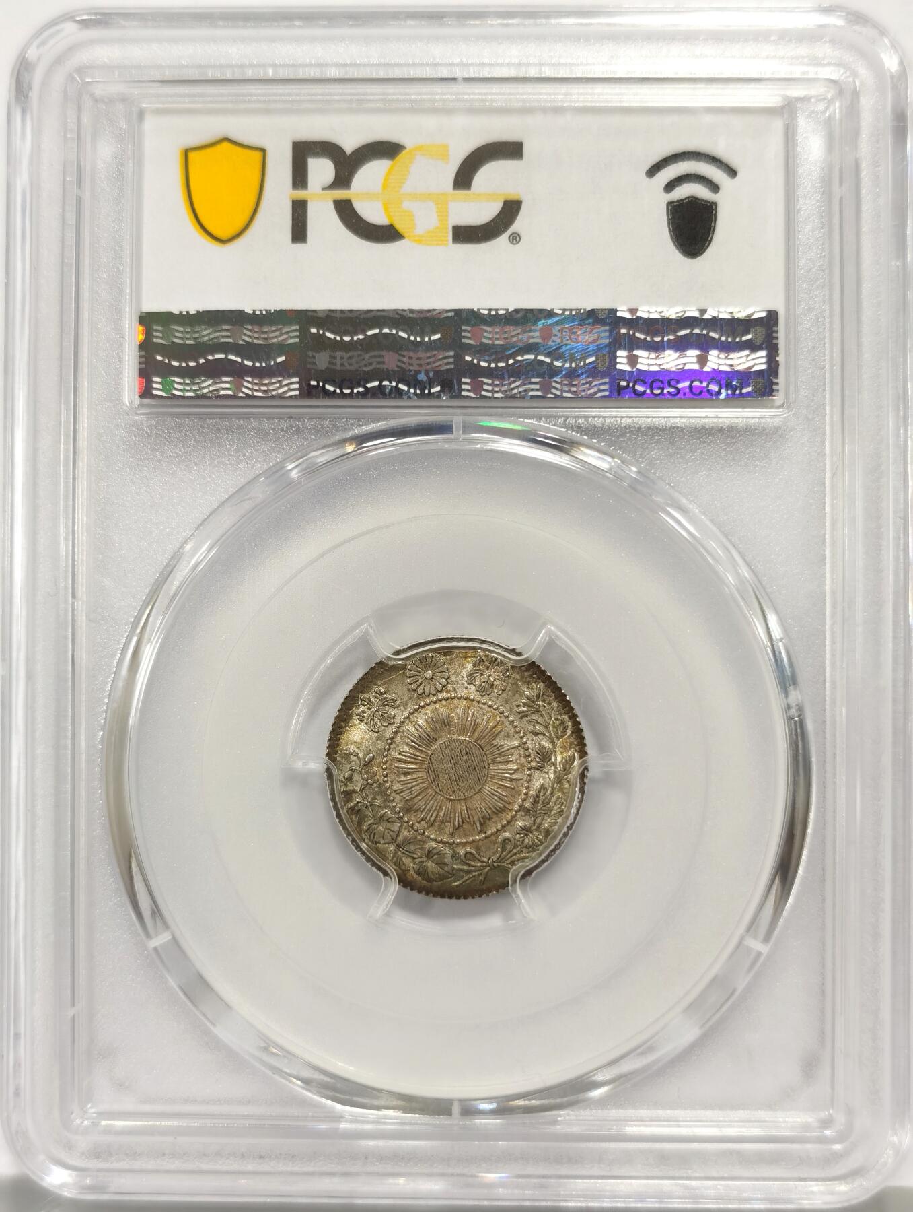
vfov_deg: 35.5
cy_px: 606
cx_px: 456
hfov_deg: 27.1
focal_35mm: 54
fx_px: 1893
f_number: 16
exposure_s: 1/100
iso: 100
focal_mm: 5.56
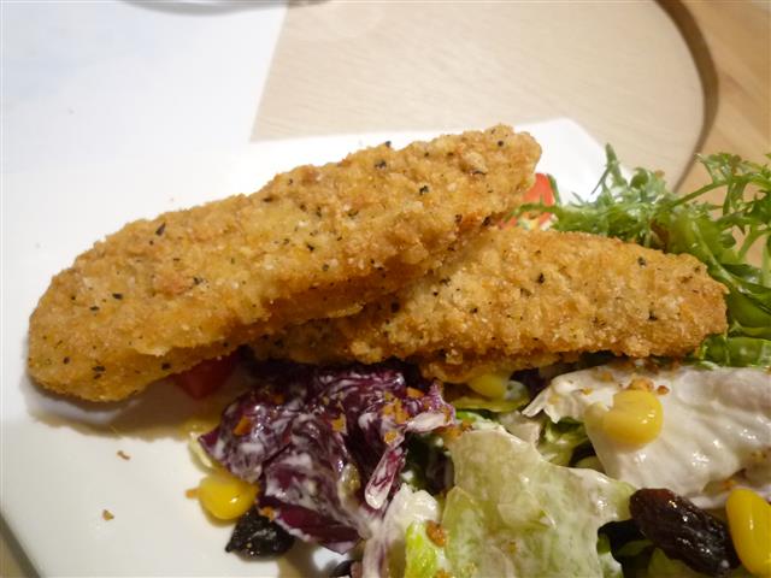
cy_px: 289
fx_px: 557
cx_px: 386
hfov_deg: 69.4
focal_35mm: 25
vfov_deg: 54.9
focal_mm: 4.4
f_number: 2.8
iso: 320
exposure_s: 1/30
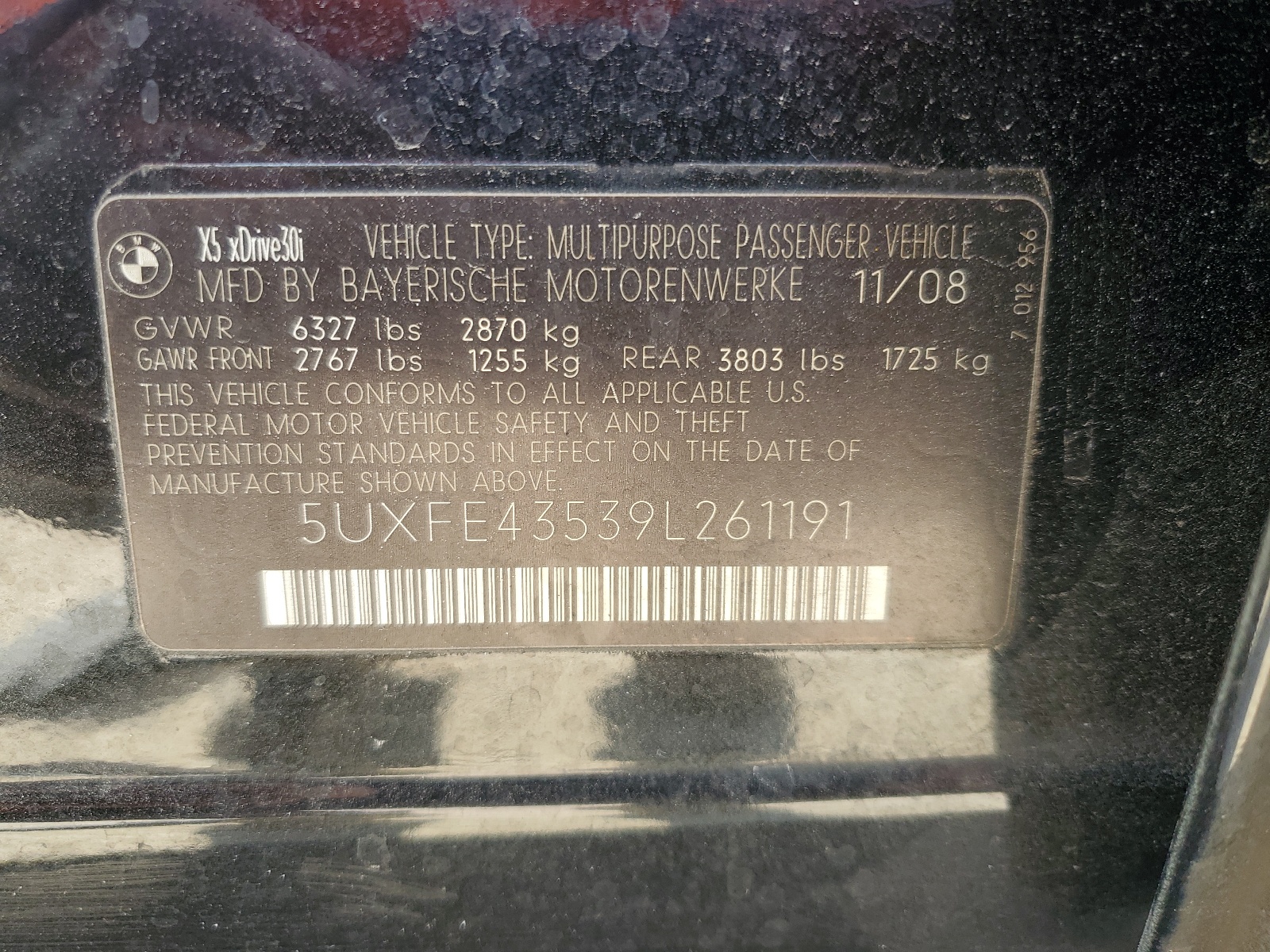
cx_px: 635
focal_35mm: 26
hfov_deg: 67.3
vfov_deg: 53.1
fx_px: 954
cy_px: 476
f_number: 1.5
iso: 50
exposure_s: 1/120
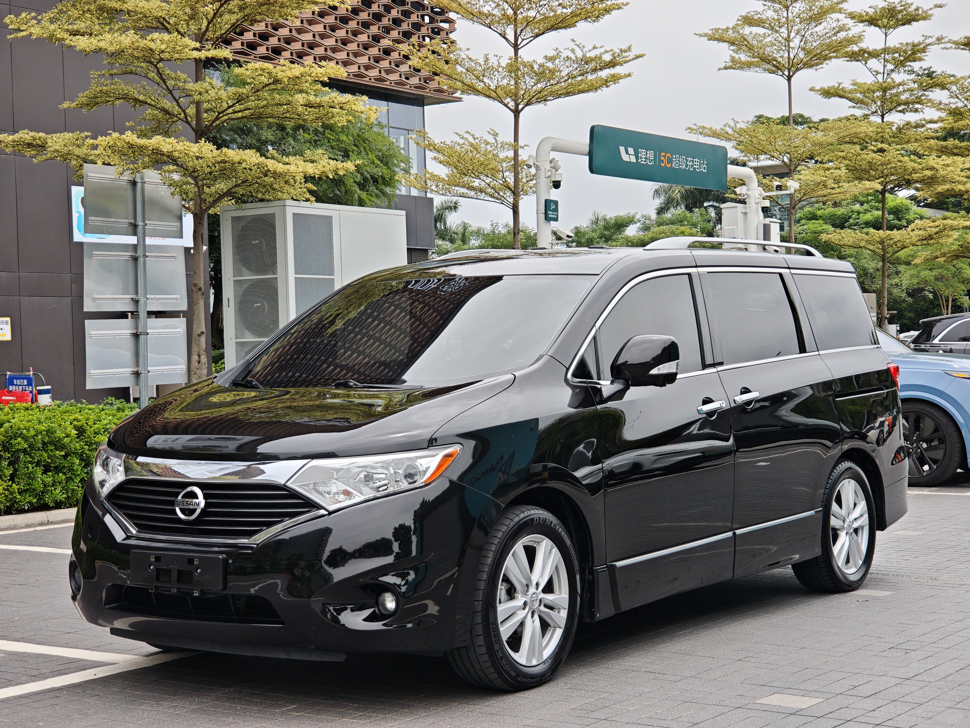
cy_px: 364
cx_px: 485
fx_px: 1681
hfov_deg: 32.2
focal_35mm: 60
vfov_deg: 24.4
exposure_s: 1/594
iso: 50
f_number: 2
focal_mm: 9
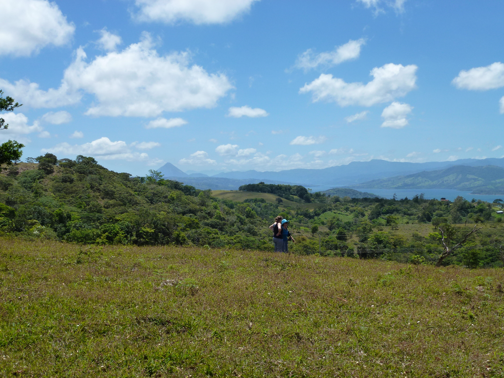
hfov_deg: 45.8
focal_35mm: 41
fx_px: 597
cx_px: 252
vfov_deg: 35.1
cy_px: 189
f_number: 3.9
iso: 160
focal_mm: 7.4
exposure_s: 1/1600
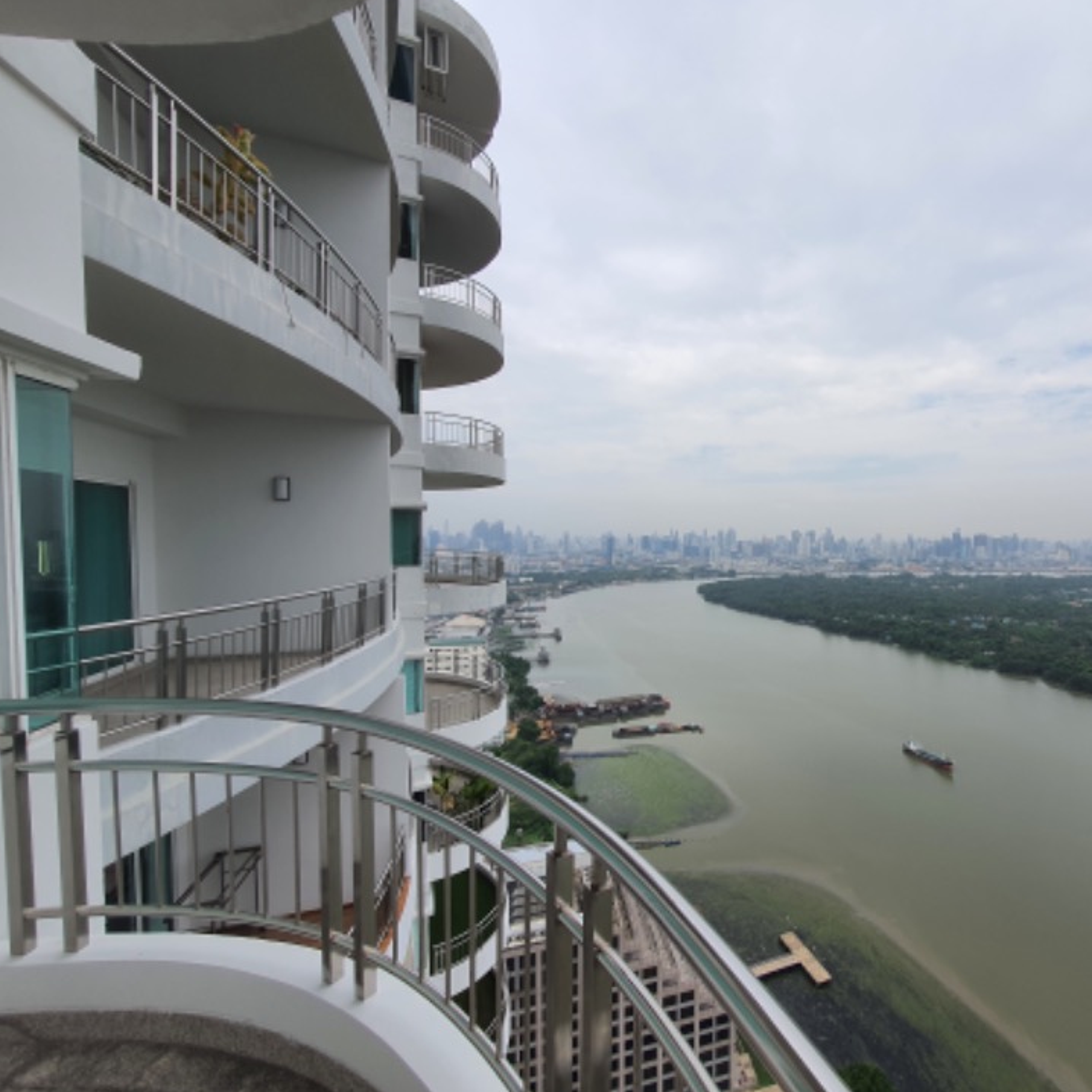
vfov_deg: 87.4
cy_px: 557
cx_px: 736
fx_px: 571
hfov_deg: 84.1
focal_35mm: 16
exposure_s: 1/1136
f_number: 2.2
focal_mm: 1.8
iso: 50
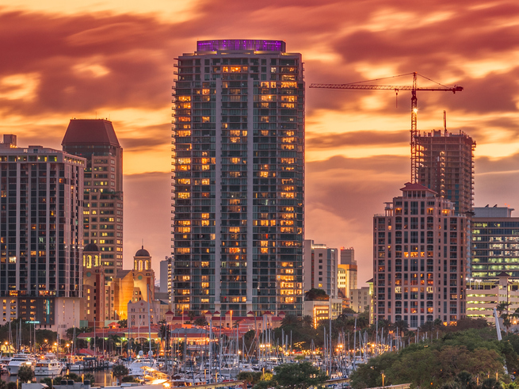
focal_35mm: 162
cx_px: 600
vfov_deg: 9.2
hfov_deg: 12.0
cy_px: 263
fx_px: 2428
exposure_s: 30
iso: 64
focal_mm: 52
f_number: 8
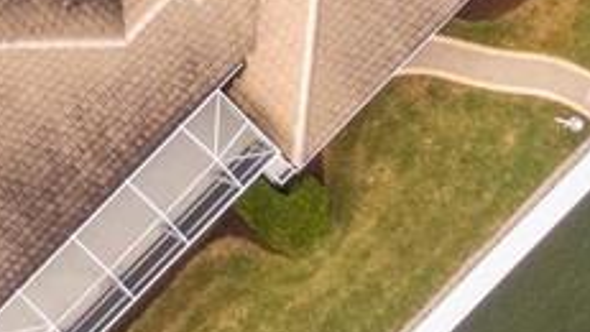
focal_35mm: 193
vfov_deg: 6.2
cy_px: -101
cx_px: -345
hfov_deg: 10.7
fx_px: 3020
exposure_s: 1/80
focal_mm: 6.92
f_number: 3.5
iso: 400
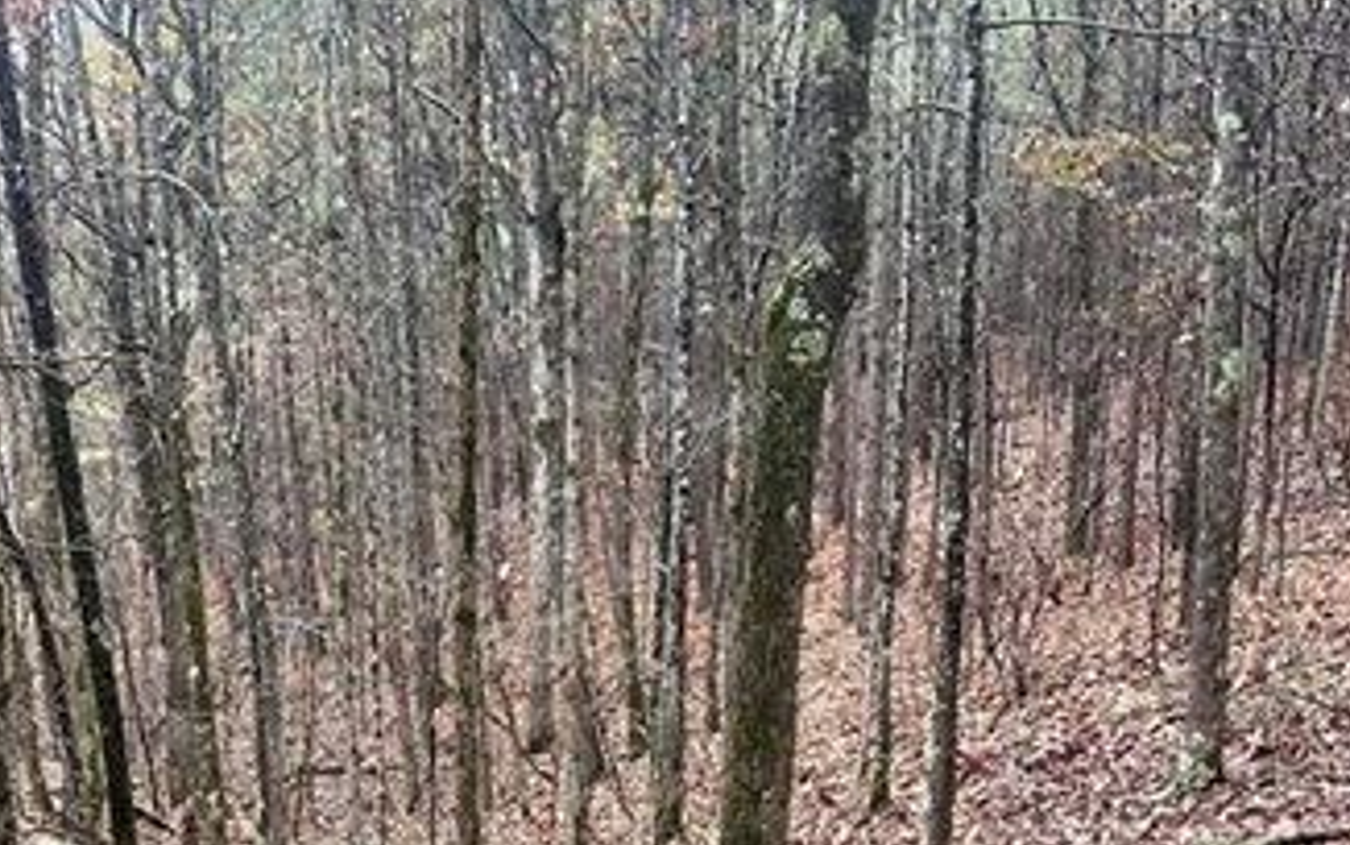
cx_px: 704
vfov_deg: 22.5
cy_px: 1075
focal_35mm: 52
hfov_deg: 38.8
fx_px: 1914
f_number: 1.78
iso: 100
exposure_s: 1/121
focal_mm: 6.86
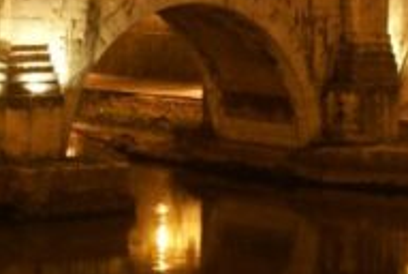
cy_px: -50
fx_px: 1868
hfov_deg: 12.5
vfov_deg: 8.3
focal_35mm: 165
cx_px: 160
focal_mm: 35
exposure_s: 2
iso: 400
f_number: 5.6
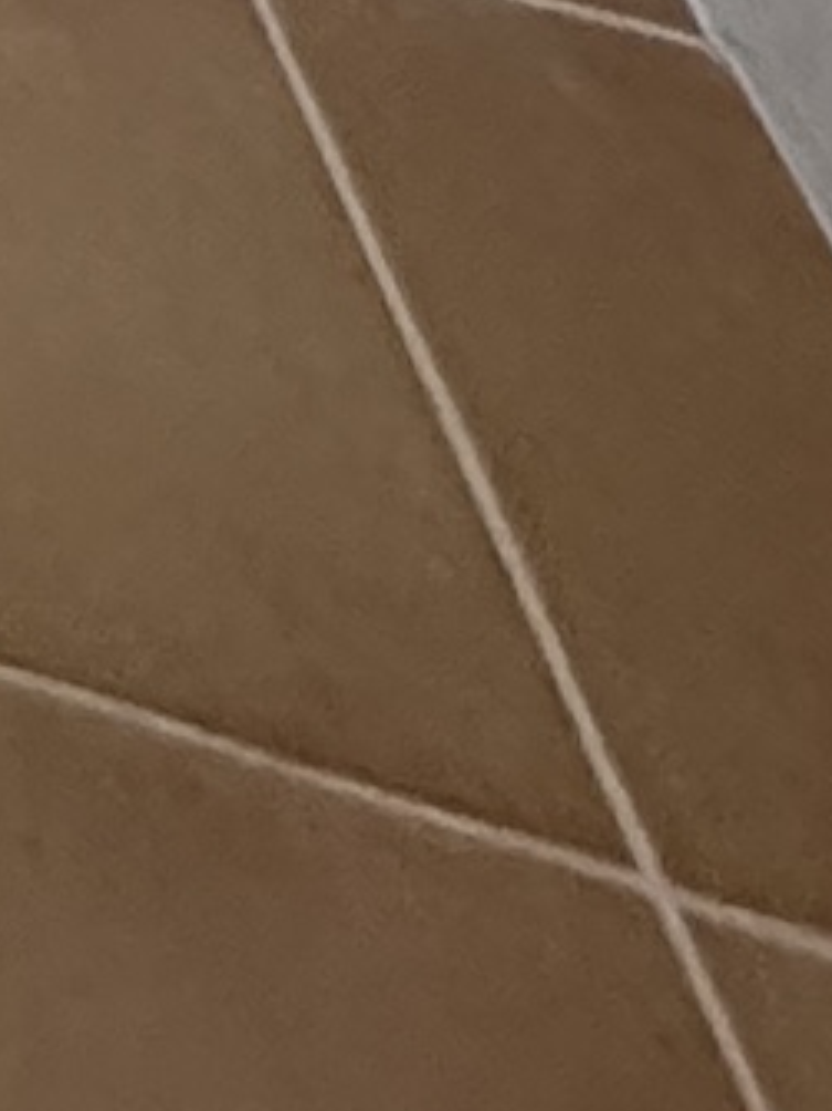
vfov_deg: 9.0
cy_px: -2978
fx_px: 3431
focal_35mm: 107
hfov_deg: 8.5
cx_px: -2327
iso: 400
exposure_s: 1/60
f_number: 2.2
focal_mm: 2.22
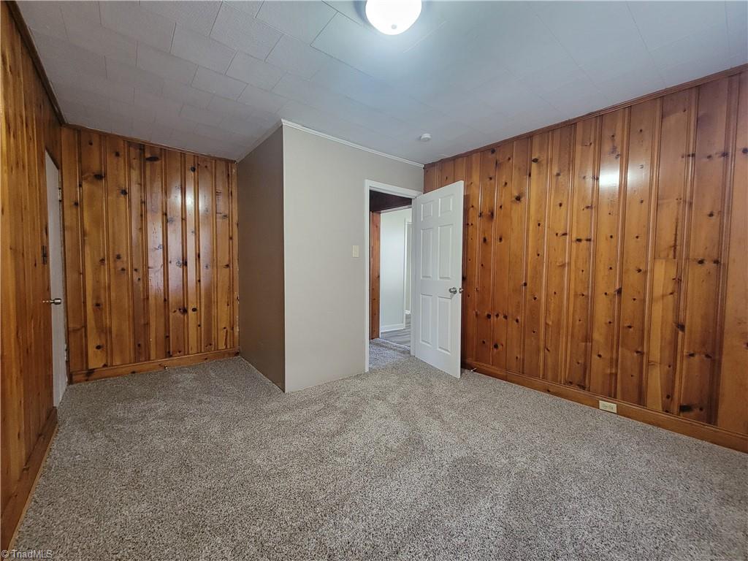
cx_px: 374
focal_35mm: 13
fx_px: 281
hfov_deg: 106.2
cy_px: 280
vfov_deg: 89.9
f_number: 2.2
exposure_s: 1/30
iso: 500
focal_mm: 2.2
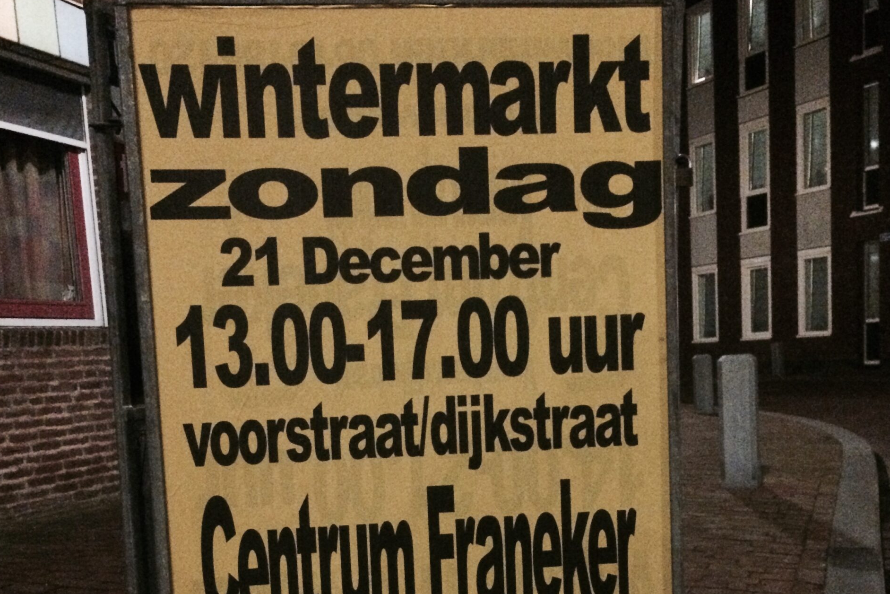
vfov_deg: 31.8
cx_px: 449
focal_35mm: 41
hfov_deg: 47.4
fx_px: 1014
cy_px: 472
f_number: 2.2
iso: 1250
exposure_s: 1/15
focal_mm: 4.15
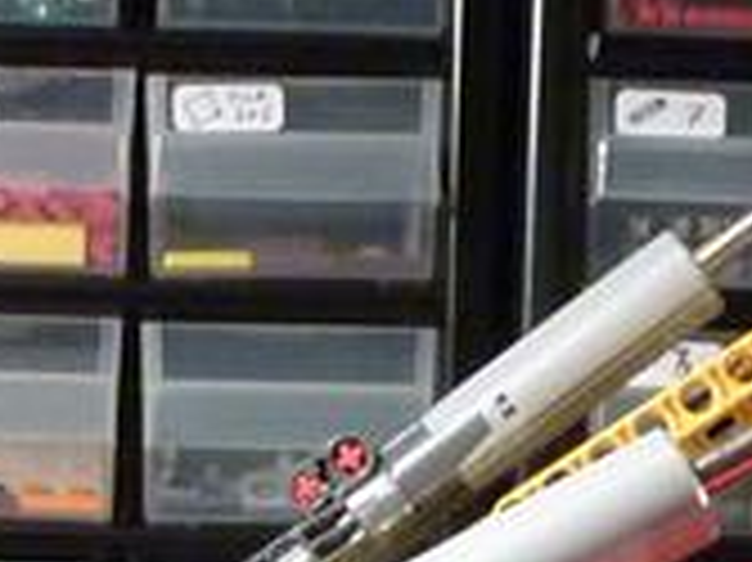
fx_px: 5319
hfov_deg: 8.1
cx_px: 329
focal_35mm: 245
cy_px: 1538
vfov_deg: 5.7
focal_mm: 6.5
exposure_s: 1/20
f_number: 3.6
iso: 400
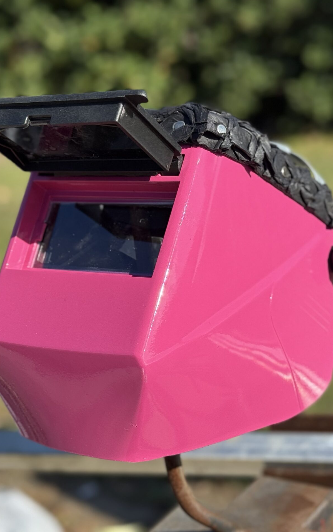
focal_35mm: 68
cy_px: 266
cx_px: 130
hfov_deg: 19.1
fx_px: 987
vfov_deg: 30.2
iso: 64
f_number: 1.78
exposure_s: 1/3891
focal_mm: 6.76
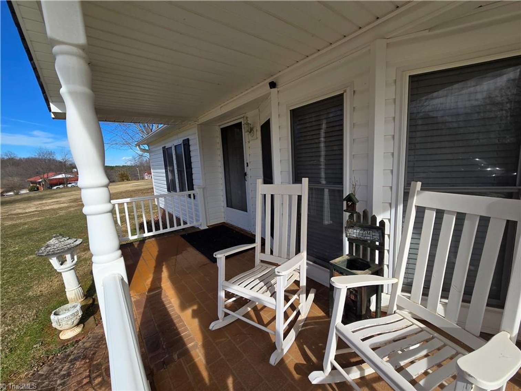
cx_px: 260
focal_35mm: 13
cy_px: 196
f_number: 2.2
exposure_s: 1/2000
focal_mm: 2.2
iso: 50
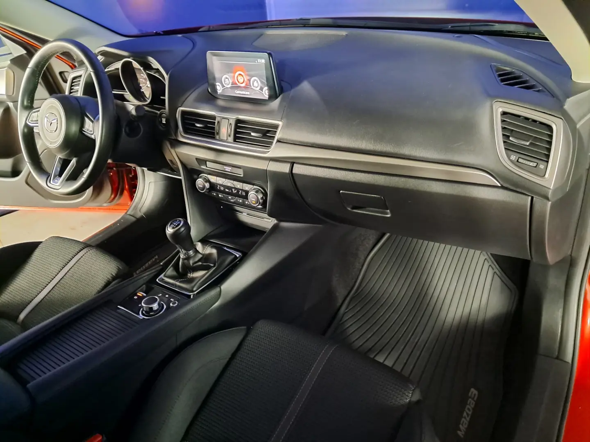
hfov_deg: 65.3
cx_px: 295
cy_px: 221
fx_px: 460
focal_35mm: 27
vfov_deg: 51.4
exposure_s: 1/17
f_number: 1.8
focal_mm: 4
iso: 2000
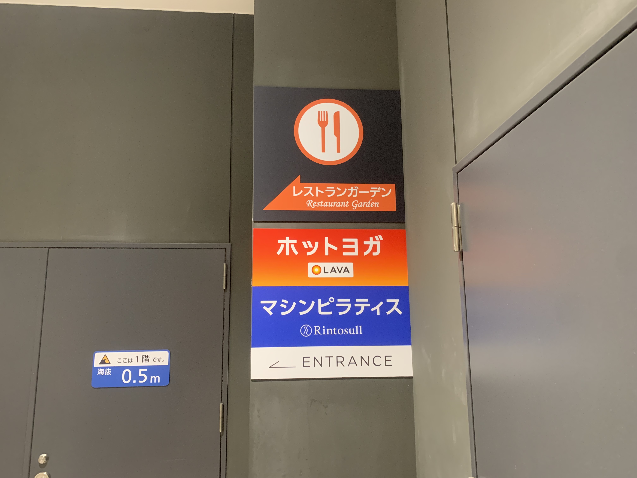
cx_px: 318
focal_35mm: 26
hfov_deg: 67.3
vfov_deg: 53.1
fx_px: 478
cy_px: 239
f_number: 1.8
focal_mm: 4.25
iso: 400
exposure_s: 1/57
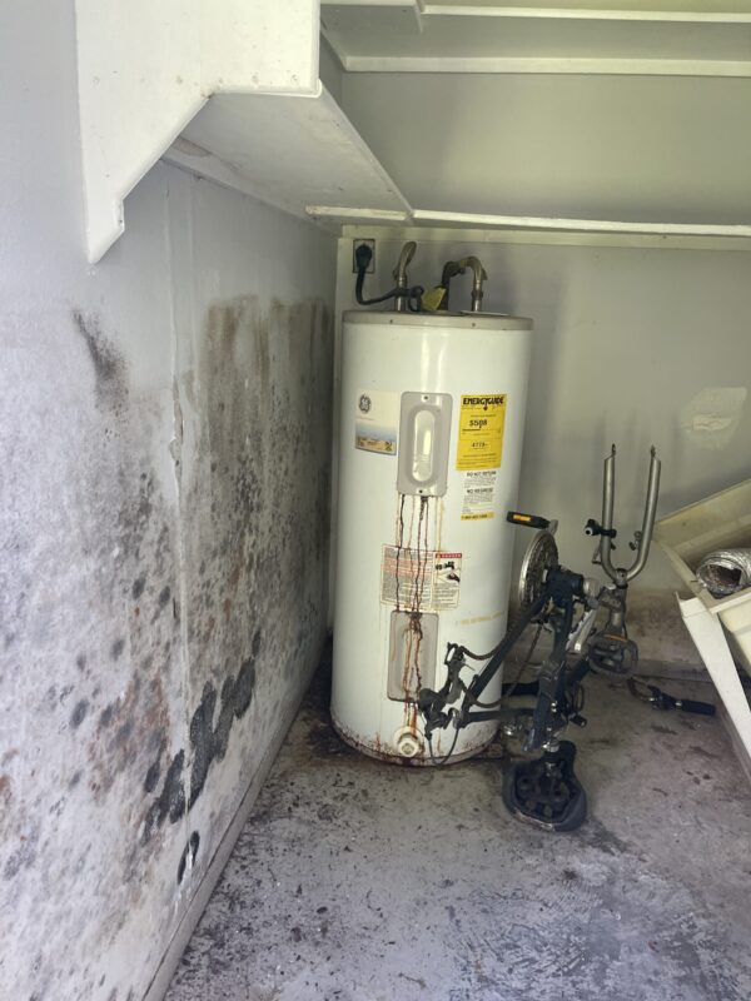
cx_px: 376
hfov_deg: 54.9
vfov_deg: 69.4
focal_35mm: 25
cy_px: 500
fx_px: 723
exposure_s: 1/121
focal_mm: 5.1
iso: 125
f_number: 1.6
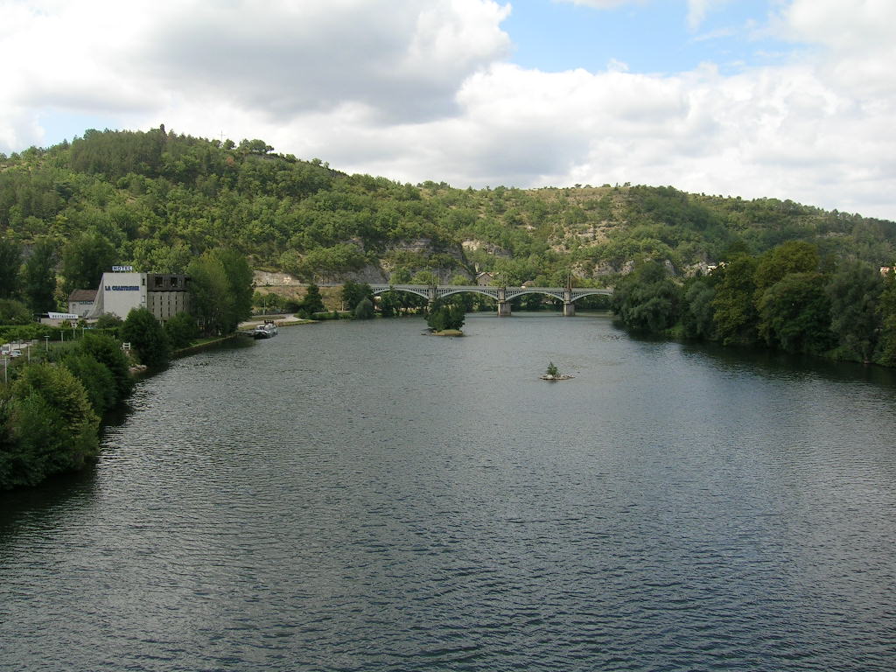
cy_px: 336
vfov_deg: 40.7
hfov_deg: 52.6
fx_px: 906
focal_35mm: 35
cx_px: 448
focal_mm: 5.4
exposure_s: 1/331
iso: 50
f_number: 4.8
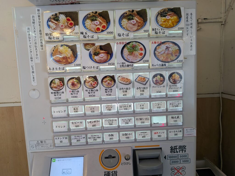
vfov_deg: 56.8
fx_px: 163
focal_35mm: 24
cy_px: 88
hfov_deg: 71.6
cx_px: 118
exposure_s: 1/120
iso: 91
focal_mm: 4.53
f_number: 1.7
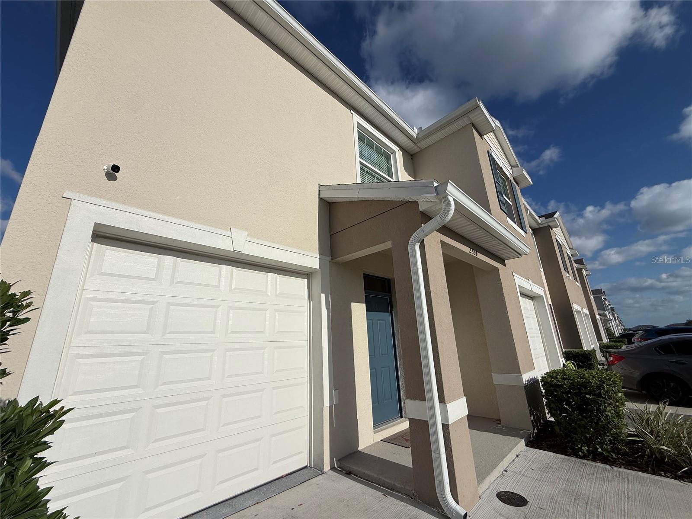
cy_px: 260
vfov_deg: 85.7
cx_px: 346
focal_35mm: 14
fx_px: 280
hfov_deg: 102.1
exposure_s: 1/6173
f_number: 2.2
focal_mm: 2.22
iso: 40
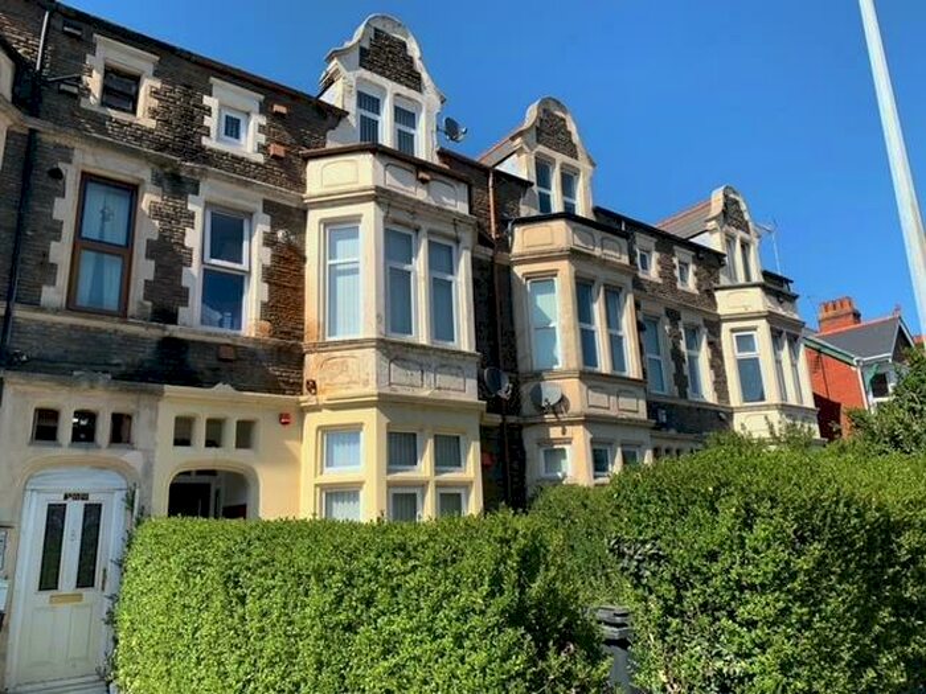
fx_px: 696
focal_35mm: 26
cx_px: 463
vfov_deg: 53.1
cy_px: 347
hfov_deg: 67.3
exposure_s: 1/1689
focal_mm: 4.25
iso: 25
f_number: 1.8
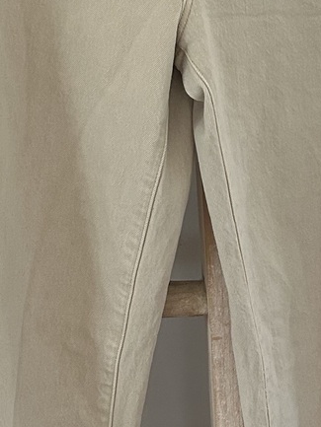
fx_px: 1186
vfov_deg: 20.0
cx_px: 245
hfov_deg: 15.3
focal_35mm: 96
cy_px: 40
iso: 200
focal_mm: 5.7
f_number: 1.5
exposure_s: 1/60
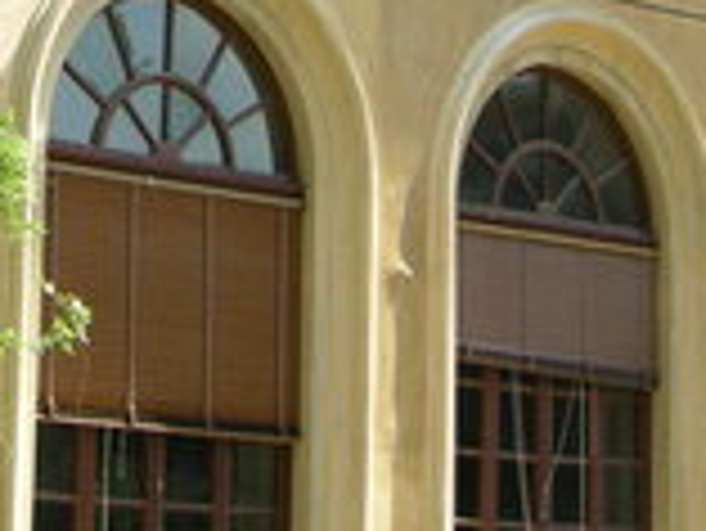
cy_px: -112
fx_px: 3000
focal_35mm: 147
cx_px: 94
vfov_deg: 10.0
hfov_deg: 13.3
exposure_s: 1/127
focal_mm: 7.5
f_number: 4.3
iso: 64
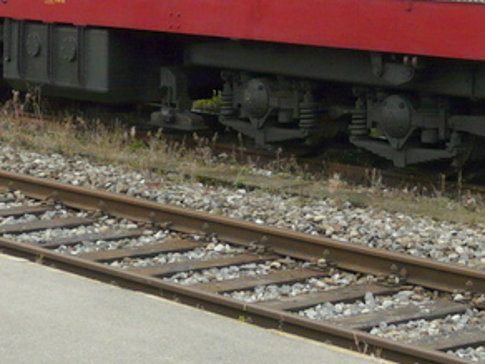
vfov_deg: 11.1
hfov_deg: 15.1
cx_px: 402
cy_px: -101
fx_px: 1821
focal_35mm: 130
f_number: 3.6
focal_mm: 6.3
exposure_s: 1/100
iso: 100
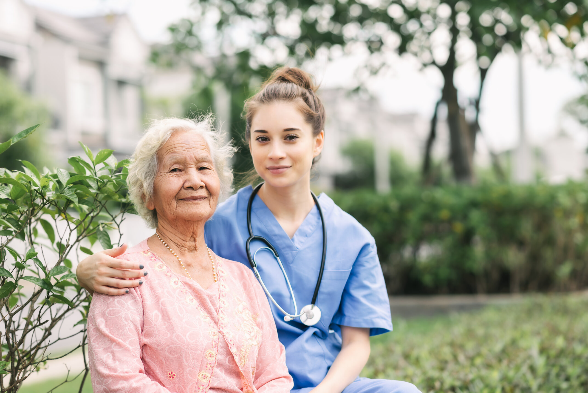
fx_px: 1389
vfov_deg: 16.1
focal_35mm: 85
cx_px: 294
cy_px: 196
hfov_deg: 23.9
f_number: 2.8
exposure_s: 1/800
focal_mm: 85
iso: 100
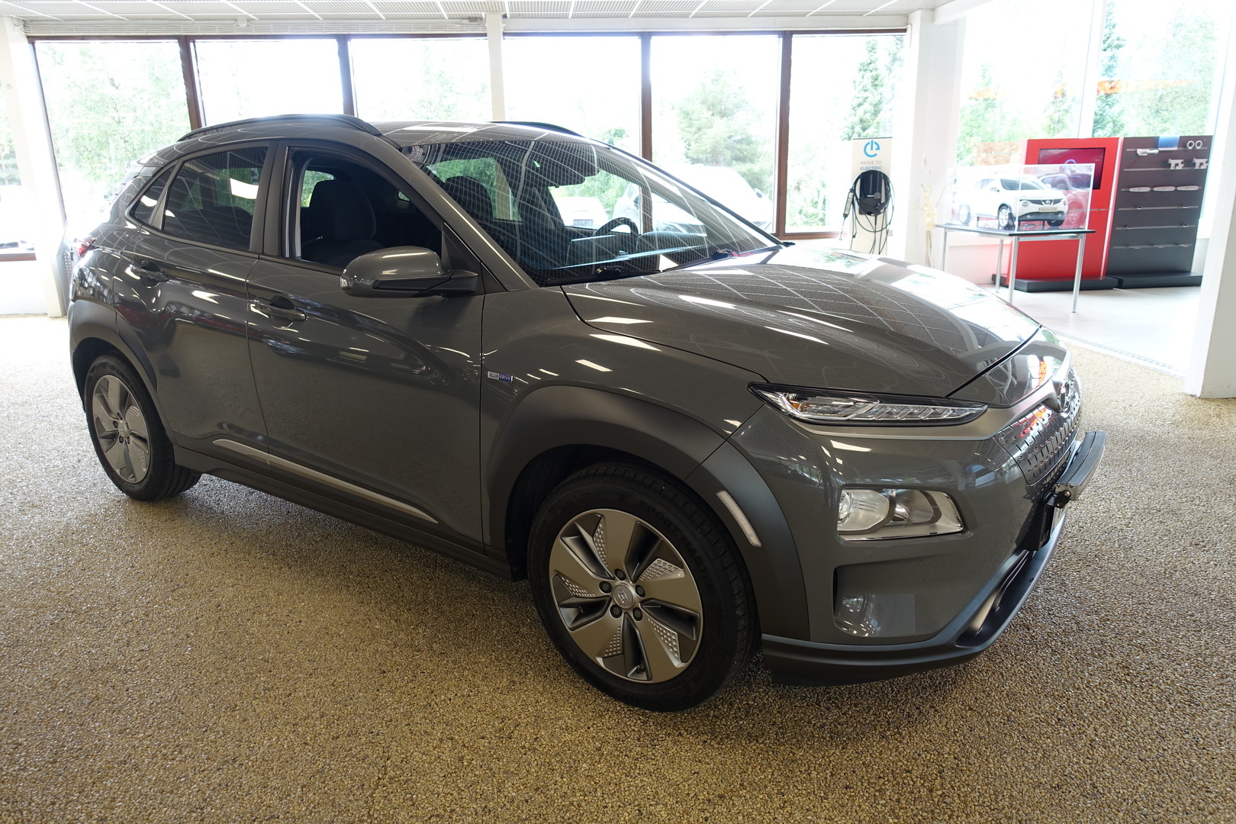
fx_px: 824
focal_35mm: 24
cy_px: 412
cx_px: 618
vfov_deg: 53.1
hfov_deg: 73.7
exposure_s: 1/30
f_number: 2.8
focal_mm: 8.8
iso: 125
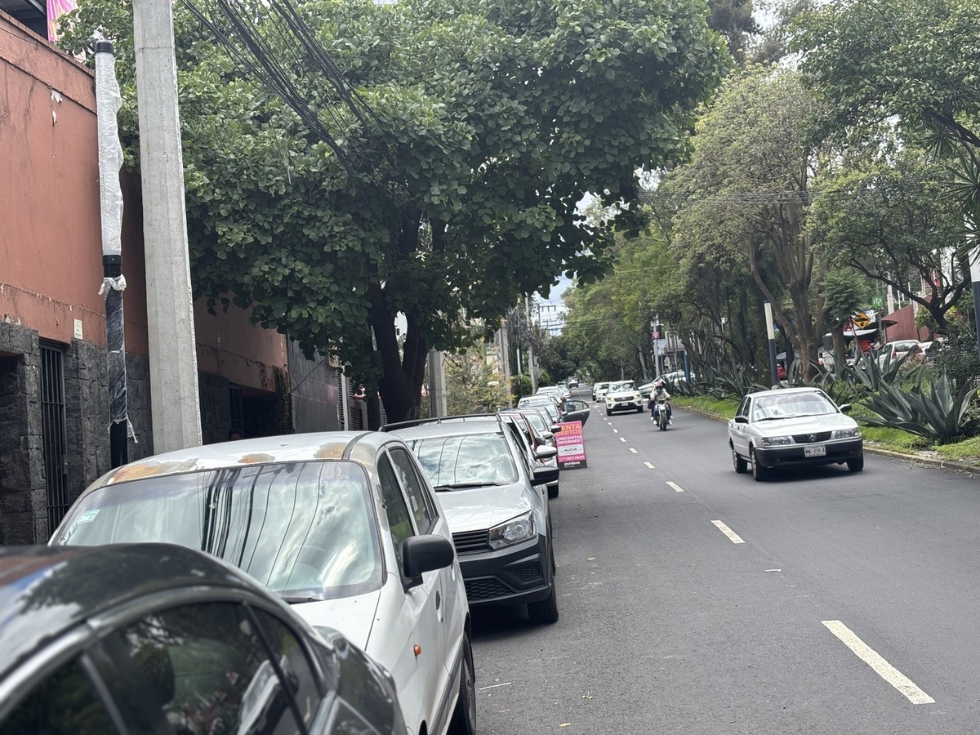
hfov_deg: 36.8
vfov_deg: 28.0
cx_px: 490
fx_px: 1472
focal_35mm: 52
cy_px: 368
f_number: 1.6
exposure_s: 1/988
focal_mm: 5.96
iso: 32
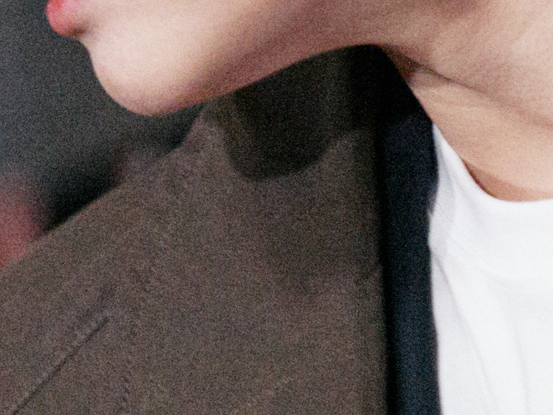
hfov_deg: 2.9
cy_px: 659
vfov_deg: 2.2
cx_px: -440
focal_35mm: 671
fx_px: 10722
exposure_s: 1/18
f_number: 2
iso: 12800
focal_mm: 110
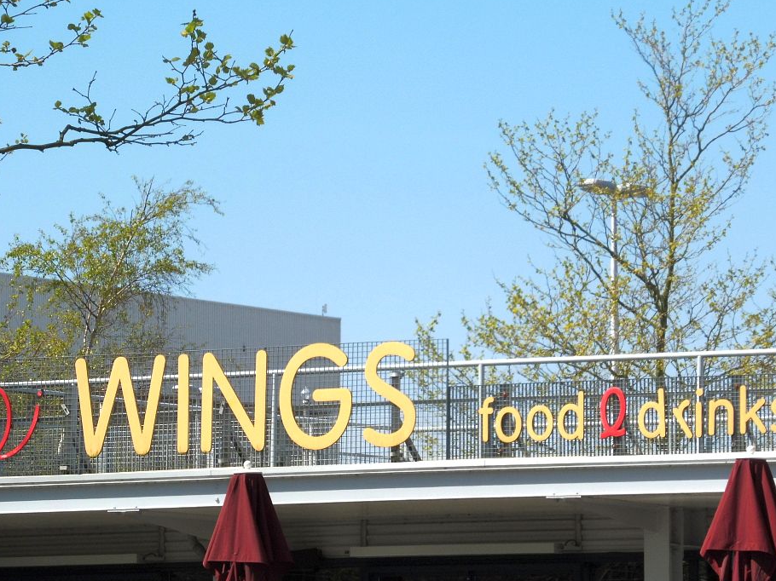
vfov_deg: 5.7
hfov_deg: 7.6
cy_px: 288
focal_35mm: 260
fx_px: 5827
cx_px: 431
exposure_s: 1/320
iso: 100
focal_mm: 41.3
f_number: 7.1
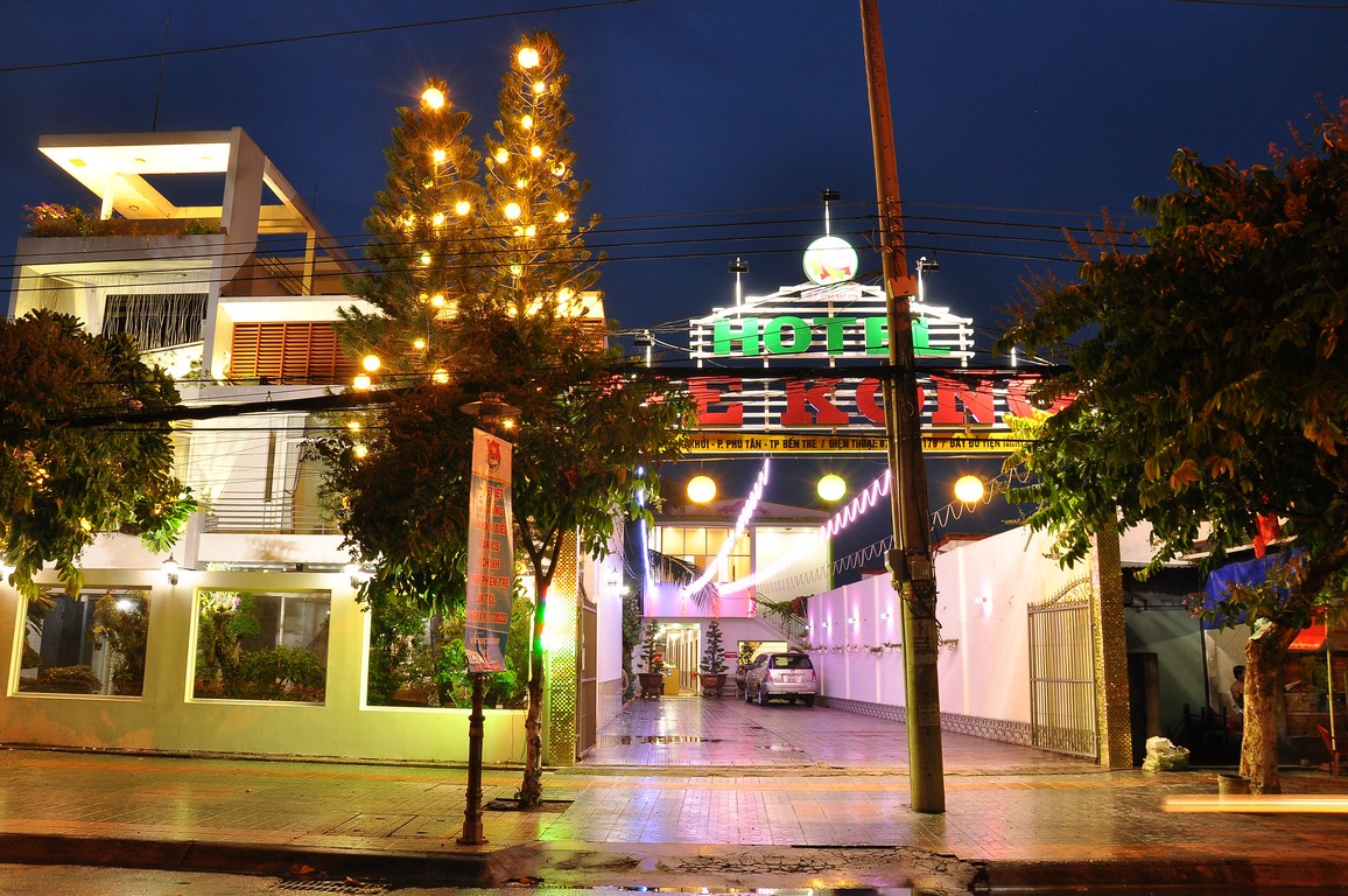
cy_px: 448
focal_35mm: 27
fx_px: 1010
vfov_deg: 47.8
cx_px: 674
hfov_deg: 67.4
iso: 400
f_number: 10
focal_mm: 18
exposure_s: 1/1.3
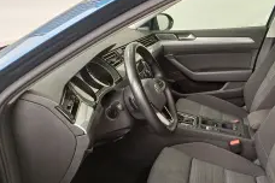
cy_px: 118
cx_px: 207
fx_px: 313
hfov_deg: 45.7
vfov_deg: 32.4
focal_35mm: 41
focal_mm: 4.65
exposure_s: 1/50
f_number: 1.8
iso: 100
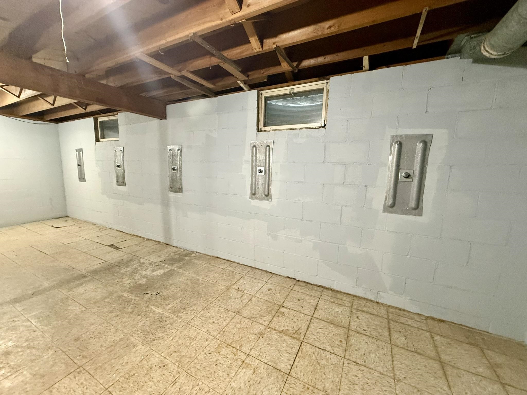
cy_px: 198
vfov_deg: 85.7
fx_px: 213
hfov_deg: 102.1
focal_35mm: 14
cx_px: 264
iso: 400
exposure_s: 1/60
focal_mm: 2.22
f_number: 2.2
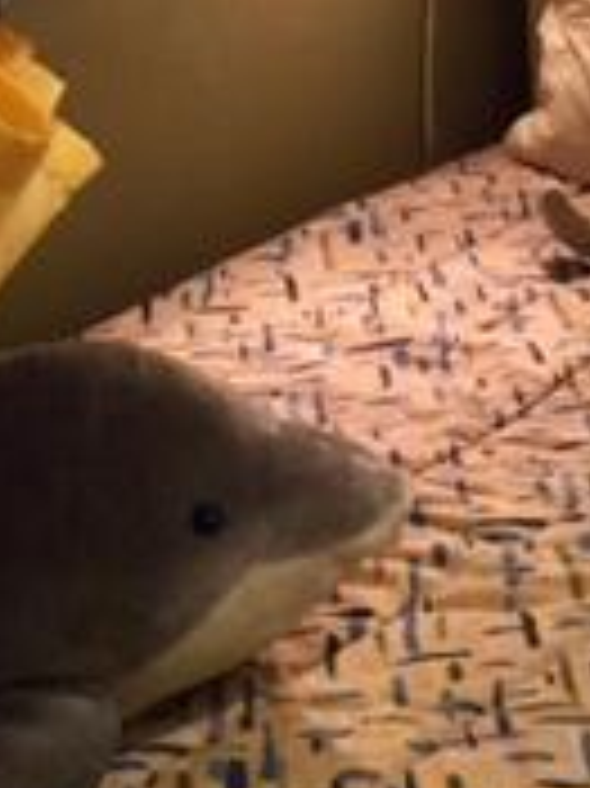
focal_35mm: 106
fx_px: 2412
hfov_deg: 13.6
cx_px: 698
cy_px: -90
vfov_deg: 17.9
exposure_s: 1/15
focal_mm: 4.15
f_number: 2.2
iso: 50
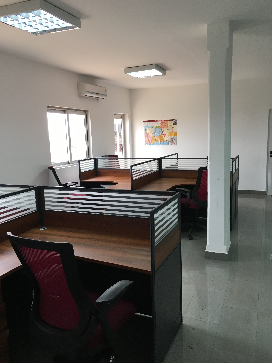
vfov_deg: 61.7
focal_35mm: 29
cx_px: 136
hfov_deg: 48.2
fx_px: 304
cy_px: 182
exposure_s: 1/33
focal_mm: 4.15
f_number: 2.2
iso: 50
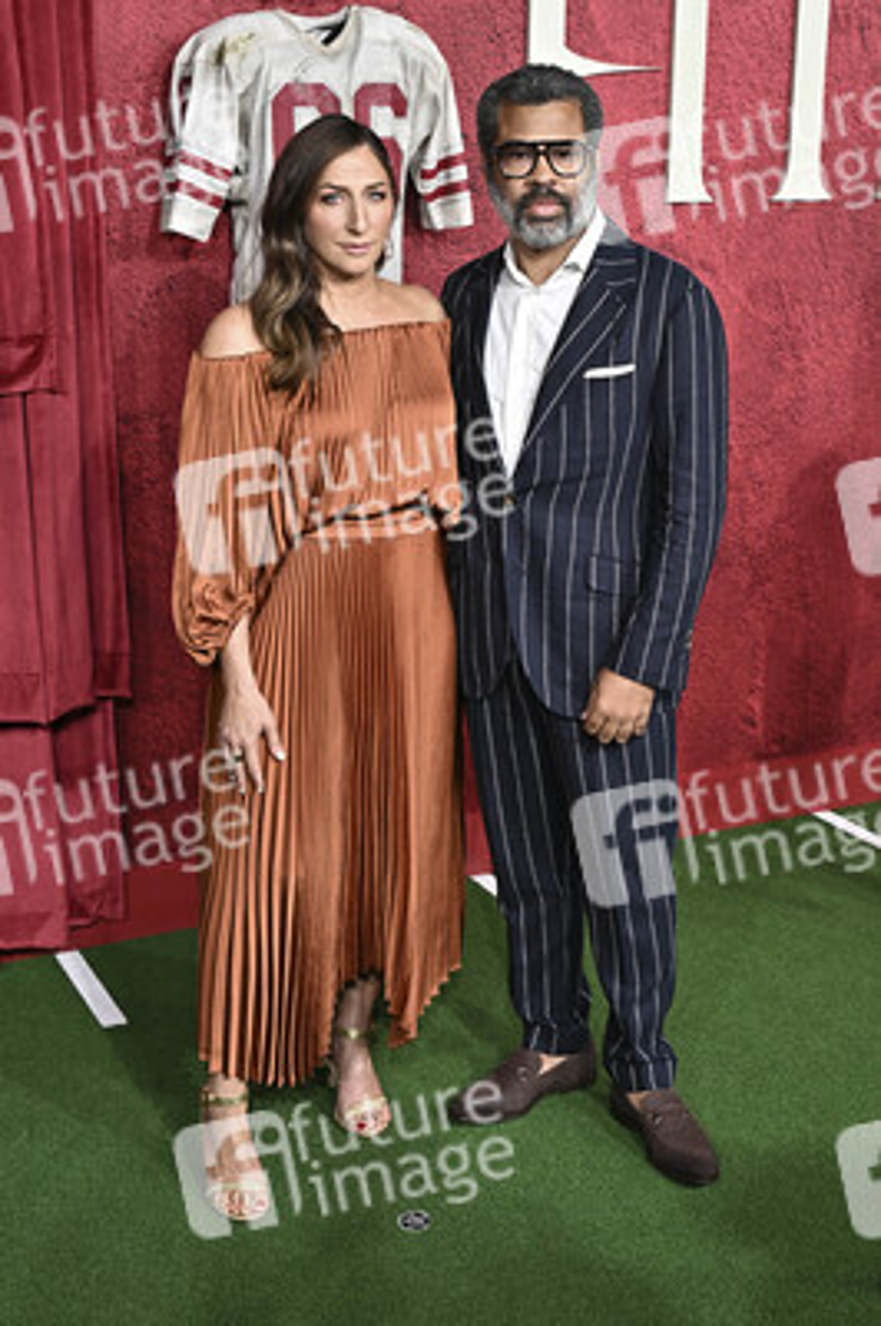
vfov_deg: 48.5
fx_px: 1471
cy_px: 663
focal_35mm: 40
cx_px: 440
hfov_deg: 33.3
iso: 400
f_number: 6.3
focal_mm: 40
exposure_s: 1/400
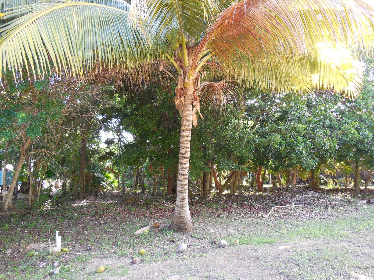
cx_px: 187
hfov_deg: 69.4
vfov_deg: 54.9
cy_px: 140
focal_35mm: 25
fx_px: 270
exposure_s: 1/50
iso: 125
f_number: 3.1
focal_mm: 4.5
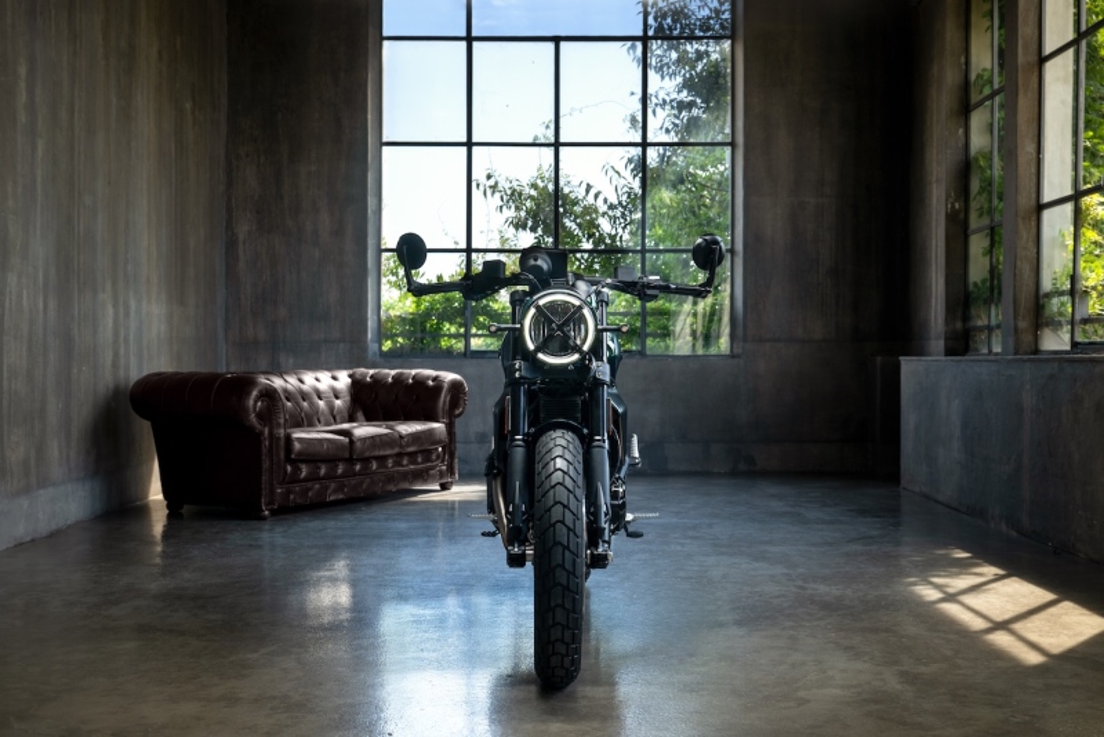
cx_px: 552
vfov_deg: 31.2
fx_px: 1319
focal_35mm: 43
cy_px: 368
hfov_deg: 45.4
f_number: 7.1
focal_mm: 43
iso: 200
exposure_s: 1/80
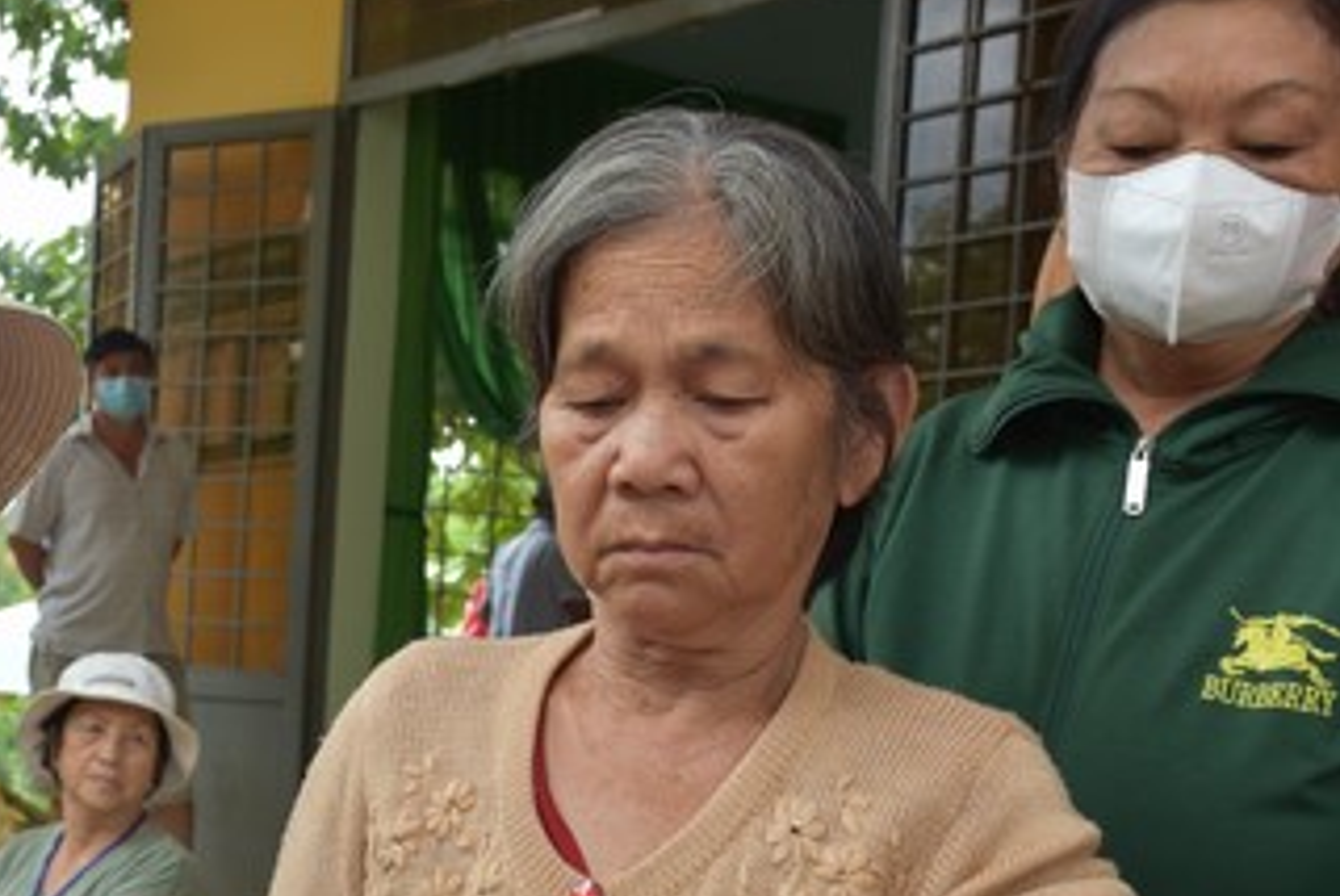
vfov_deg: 19.5
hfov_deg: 28.7
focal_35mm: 69
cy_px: 783
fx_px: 2571
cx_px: 297
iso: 400
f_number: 7.1
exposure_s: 1/200
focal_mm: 34
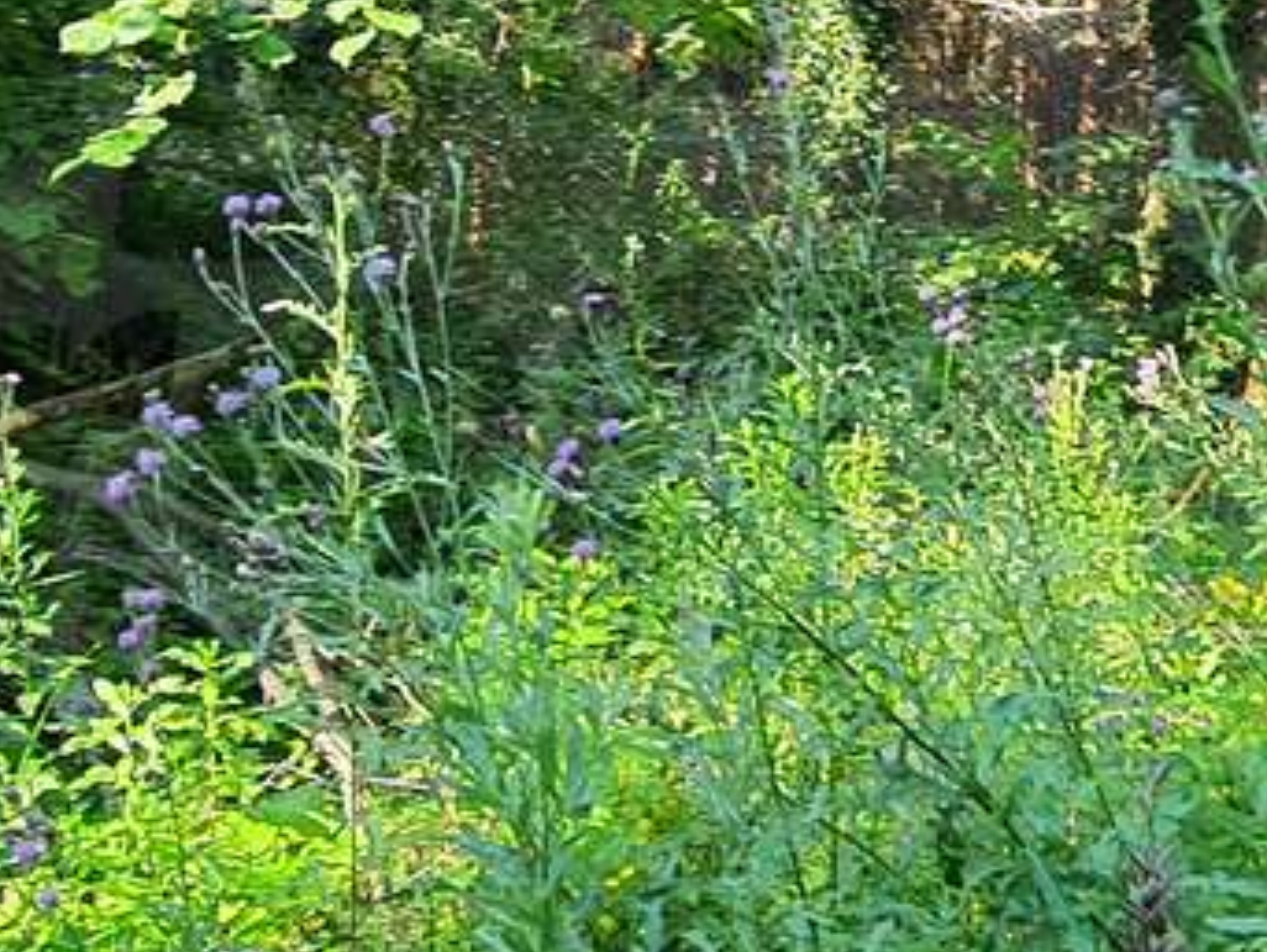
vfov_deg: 25.3
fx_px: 2088
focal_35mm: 57
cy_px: 202
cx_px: 789
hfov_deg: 33.6
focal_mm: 1.8
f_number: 2.2
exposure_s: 1/107
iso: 50
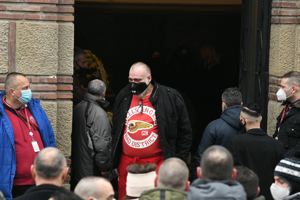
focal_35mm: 175
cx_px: 150
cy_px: 100
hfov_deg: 11.7
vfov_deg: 7.8
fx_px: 1458
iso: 3200
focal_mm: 175
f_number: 6.3
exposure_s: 1/320
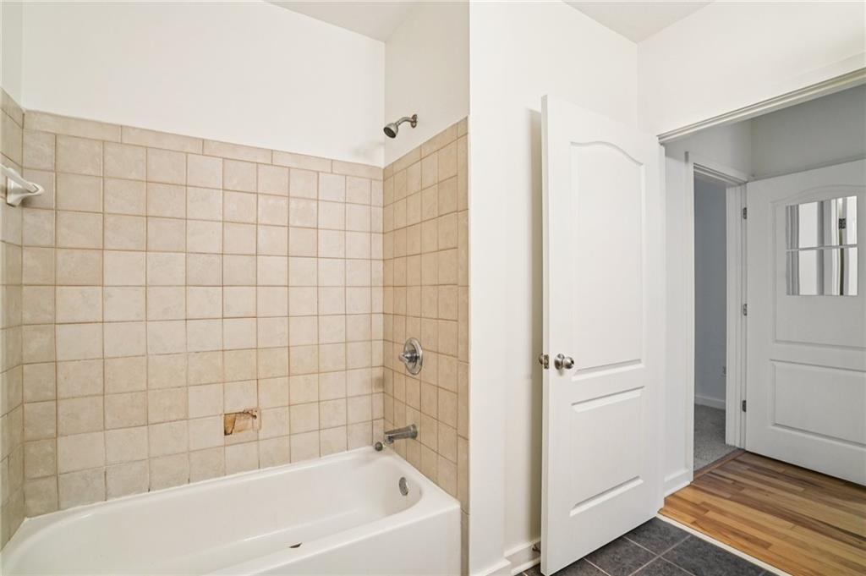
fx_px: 385
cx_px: 433
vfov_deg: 73.7
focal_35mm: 16
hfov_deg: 96.8
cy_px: 288
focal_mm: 16
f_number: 8
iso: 400
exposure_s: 1/5
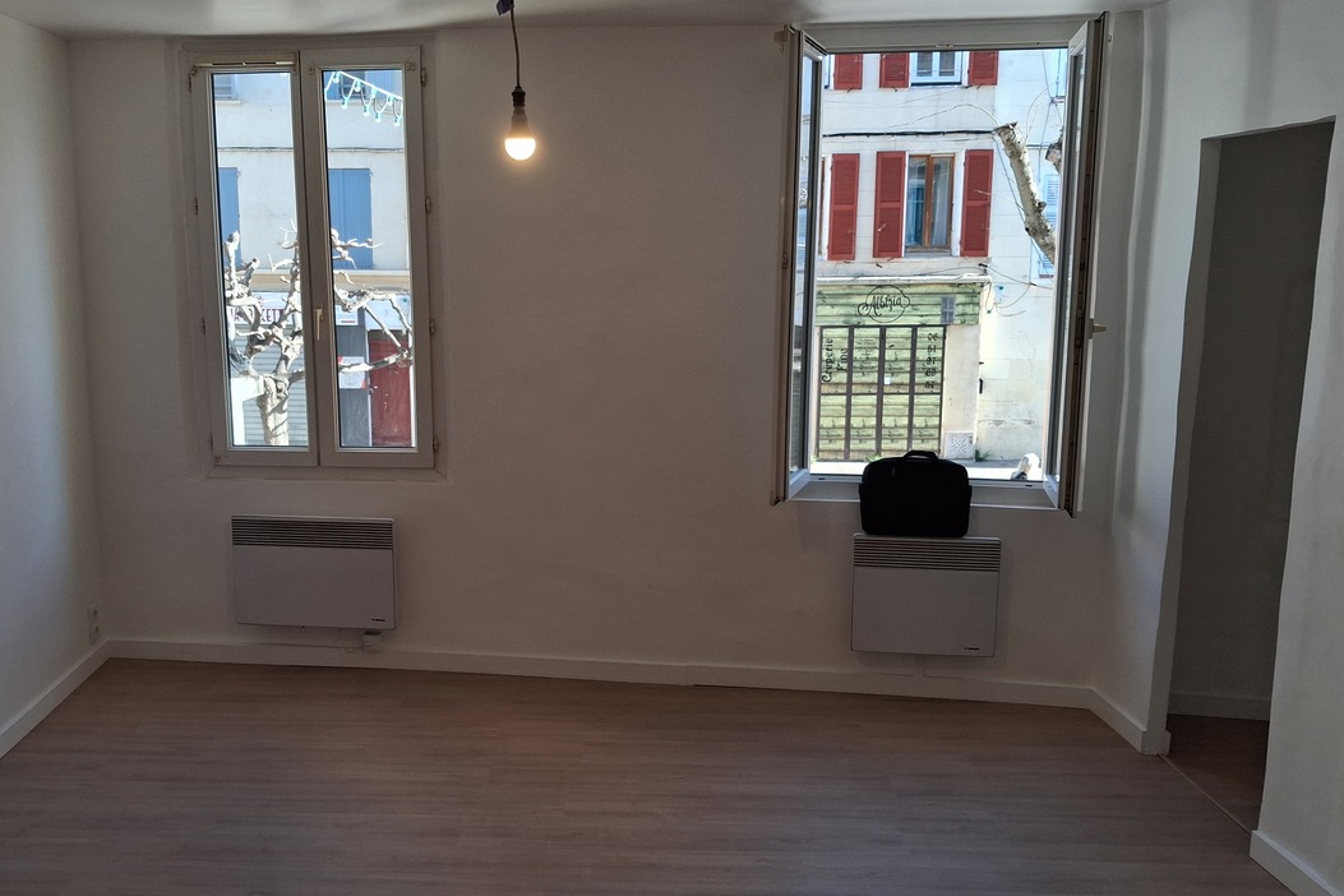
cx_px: 601
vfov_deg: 41.1
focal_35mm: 32
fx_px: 1195
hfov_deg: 58.6
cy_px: 422
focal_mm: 4
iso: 40
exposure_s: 1/100
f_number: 1.8
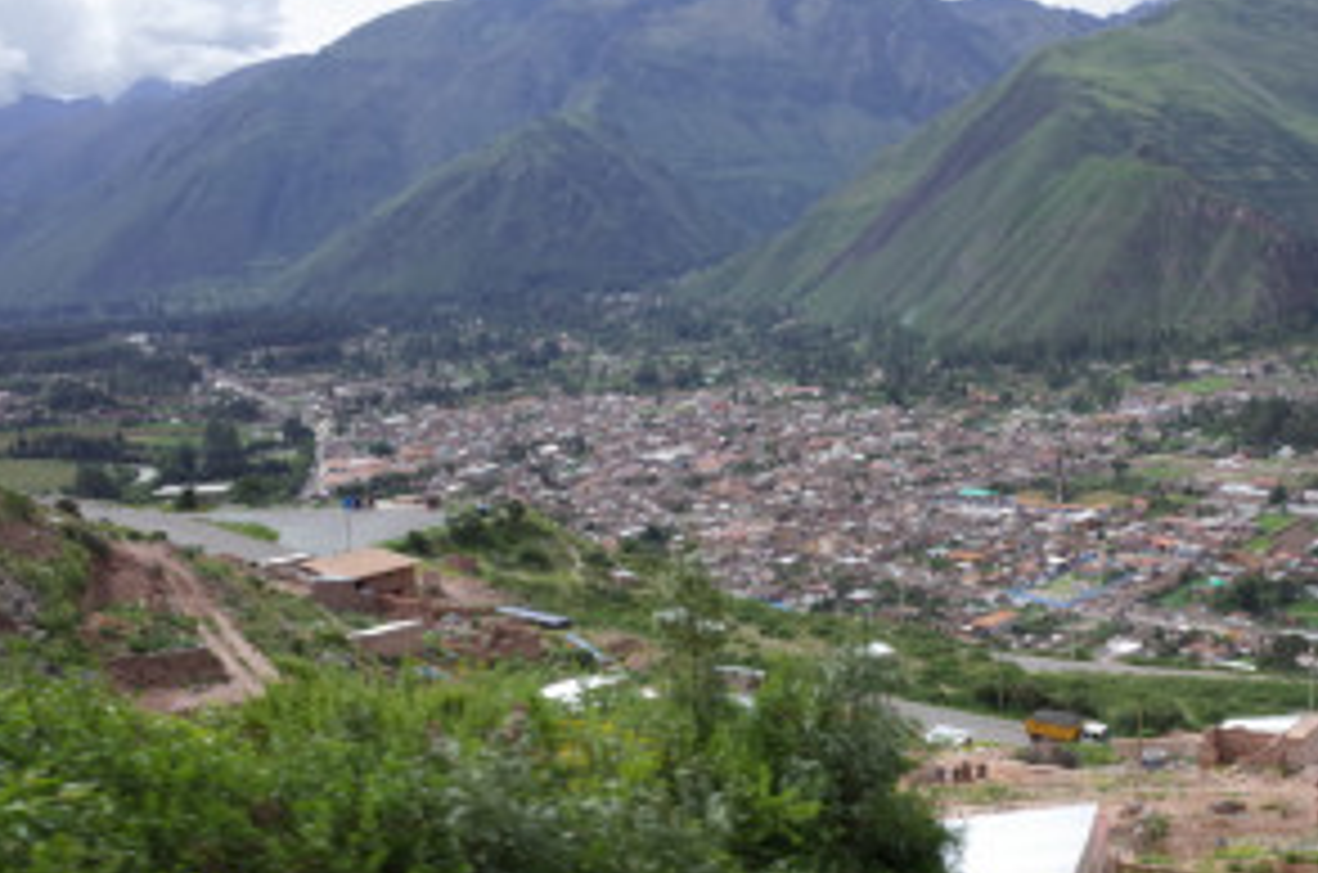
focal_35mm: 43
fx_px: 1571
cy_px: 562
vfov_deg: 30.9
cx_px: 895
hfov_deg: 44.7
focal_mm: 18.3
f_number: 4
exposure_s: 1/500
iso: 100
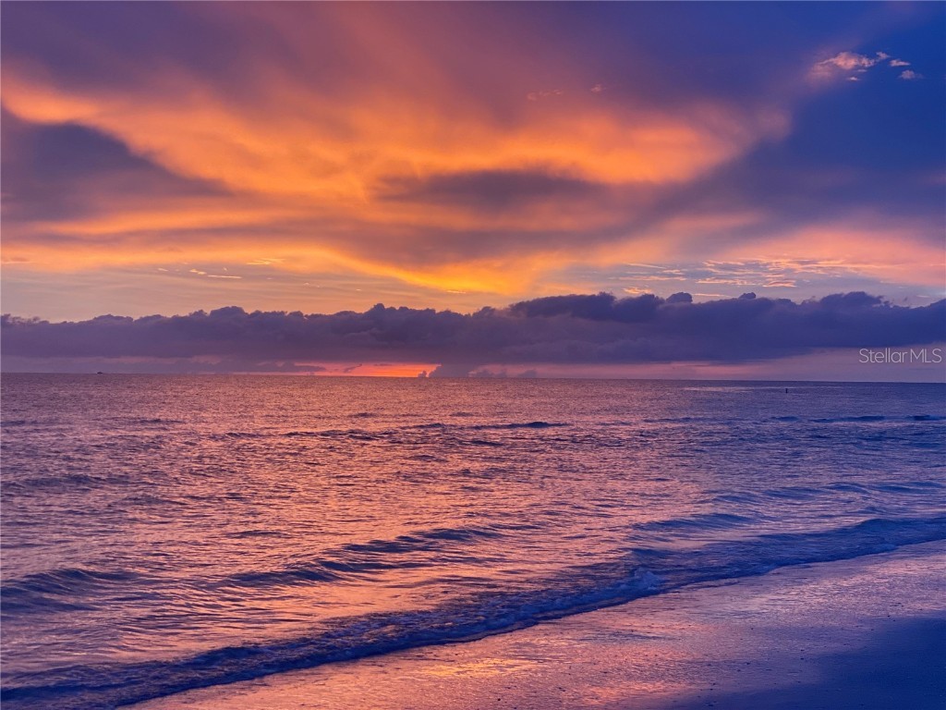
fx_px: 1421
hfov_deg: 36.8
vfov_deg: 28.0
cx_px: 473
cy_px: 355
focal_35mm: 52
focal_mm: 6
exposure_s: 1/122
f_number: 2
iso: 100
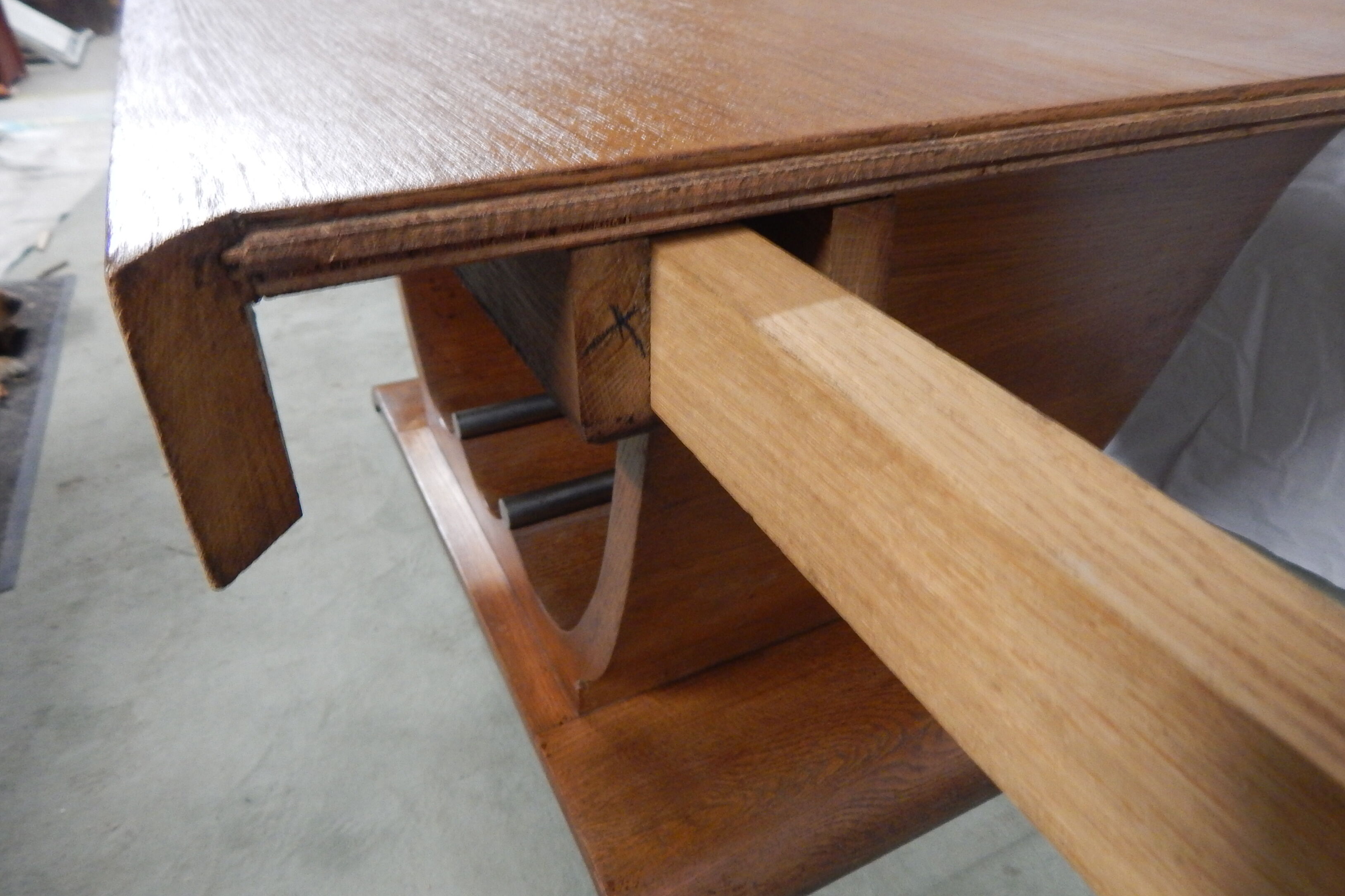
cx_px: 676
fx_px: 859
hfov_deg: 76.1
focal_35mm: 23
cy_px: 446
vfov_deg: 55.1
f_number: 3
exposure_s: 1/10
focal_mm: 4
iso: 400
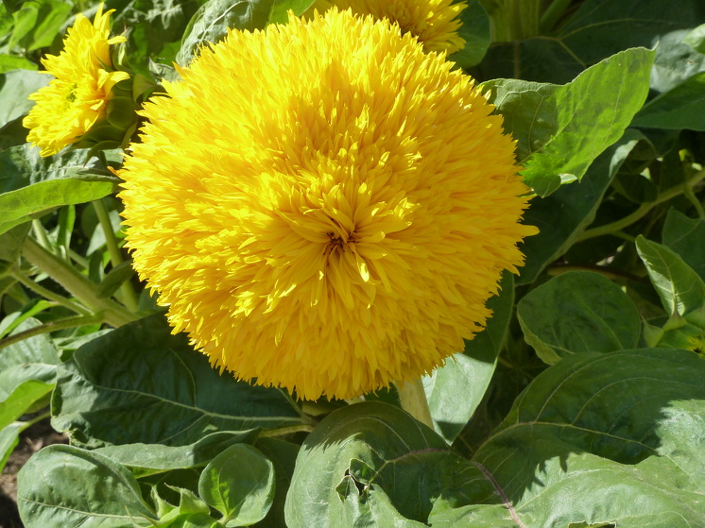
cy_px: 258
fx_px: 1201
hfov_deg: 32.7
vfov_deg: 24.8
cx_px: 345
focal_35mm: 59
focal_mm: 9.1
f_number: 3.9
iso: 125
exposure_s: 1/400
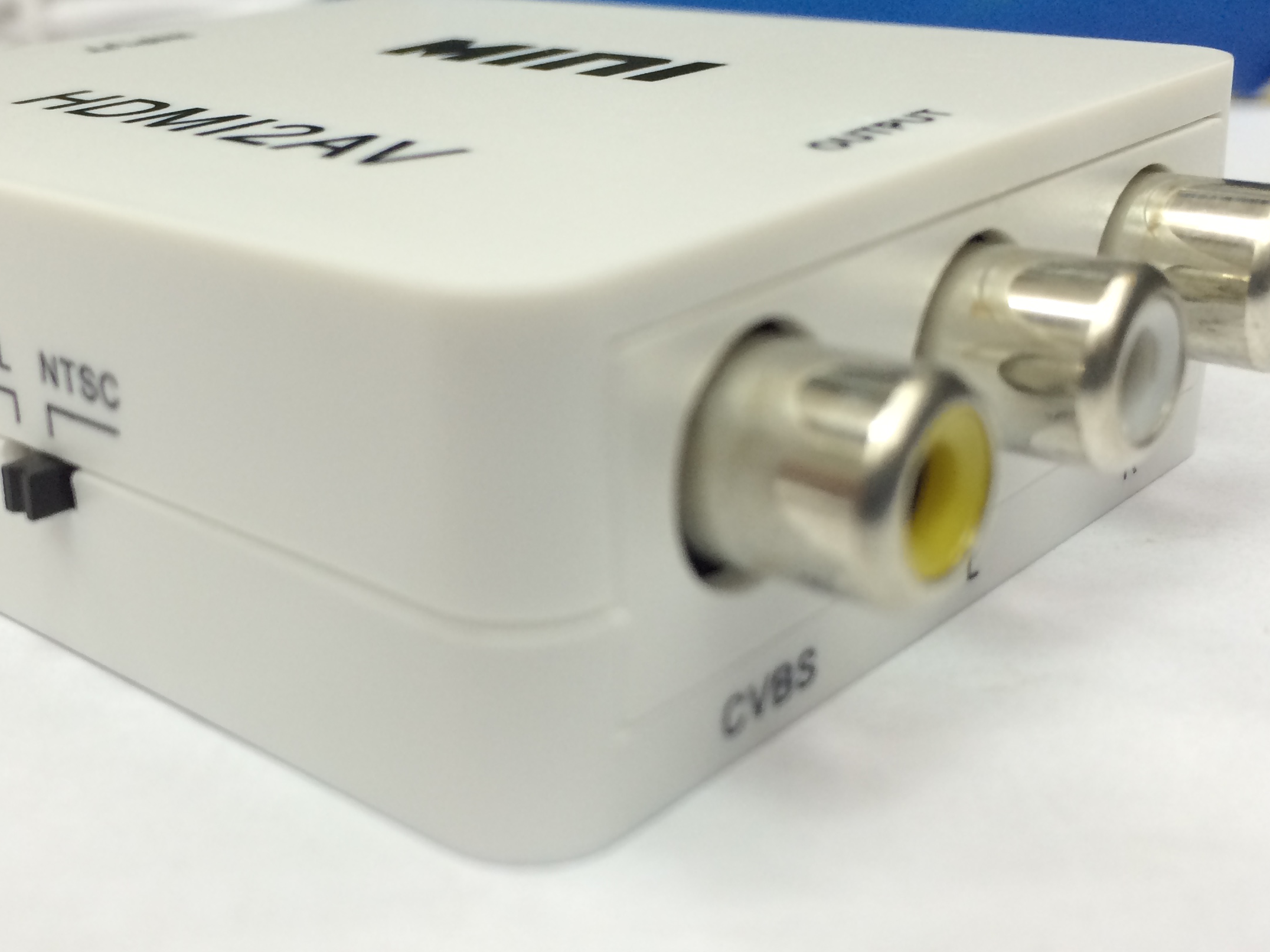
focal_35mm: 44
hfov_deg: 42.6
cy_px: 392
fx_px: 1614
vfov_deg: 32.8
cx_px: 462
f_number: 2.2
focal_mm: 4.15
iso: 40
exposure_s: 1/33
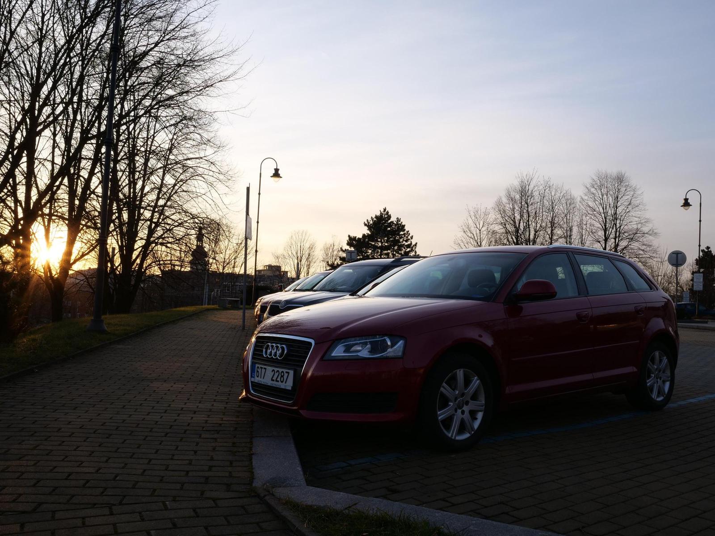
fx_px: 620
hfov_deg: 60.0
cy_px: 268
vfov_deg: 46.8
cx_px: 358
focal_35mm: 30
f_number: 10
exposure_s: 1/80
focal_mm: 15
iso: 200
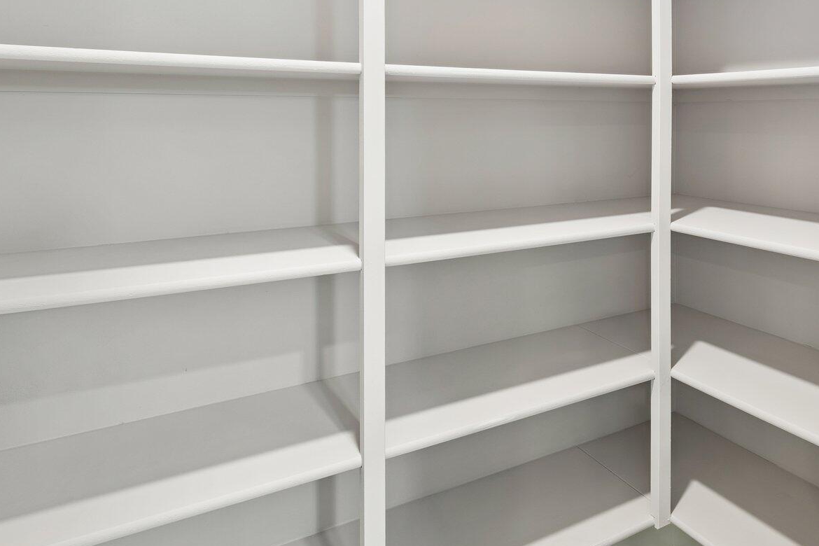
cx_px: 590
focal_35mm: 28
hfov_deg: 62.6
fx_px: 637
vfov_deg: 44.6
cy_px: 125
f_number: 8
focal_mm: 16
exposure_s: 1/5
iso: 400
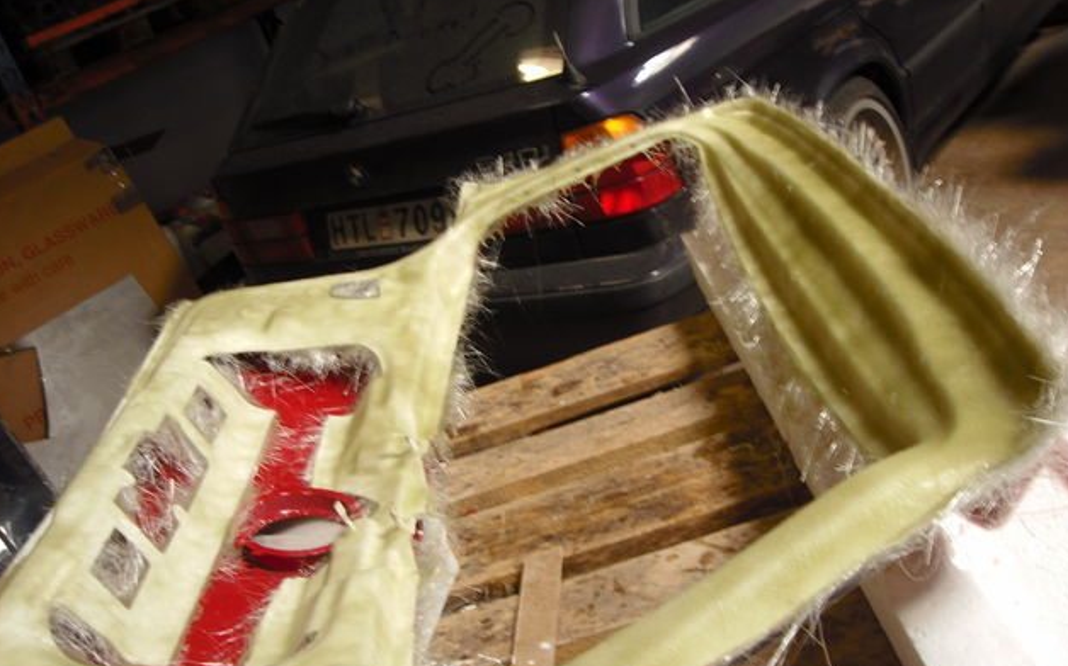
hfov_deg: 49.3
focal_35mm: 40
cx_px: 532
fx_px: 1164
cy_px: 392
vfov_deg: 31.9
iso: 100
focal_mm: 6.2
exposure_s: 1/20
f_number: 2.7
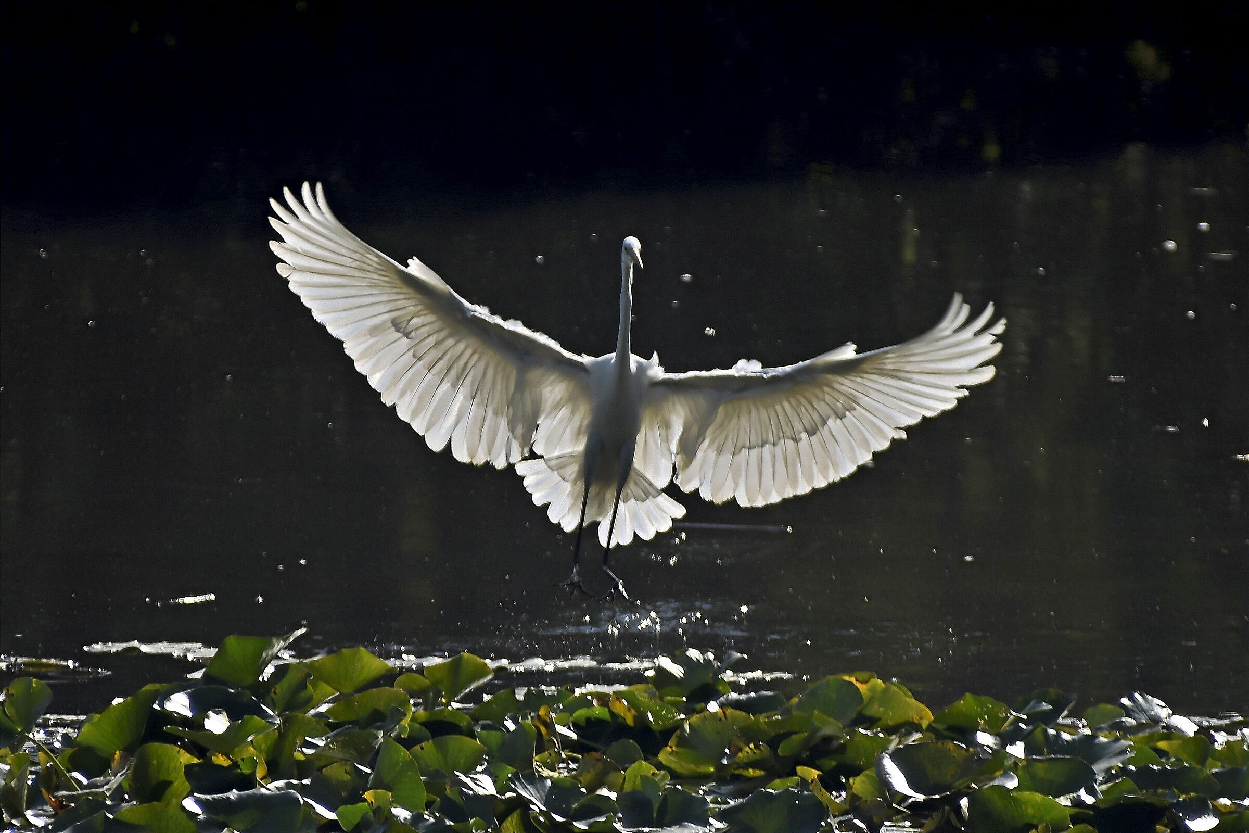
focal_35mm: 600
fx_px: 20815
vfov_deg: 2.3
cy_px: 416
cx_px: 624
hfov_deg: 3.4
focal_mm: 400
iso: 125
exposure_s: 1/400
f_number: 6.3
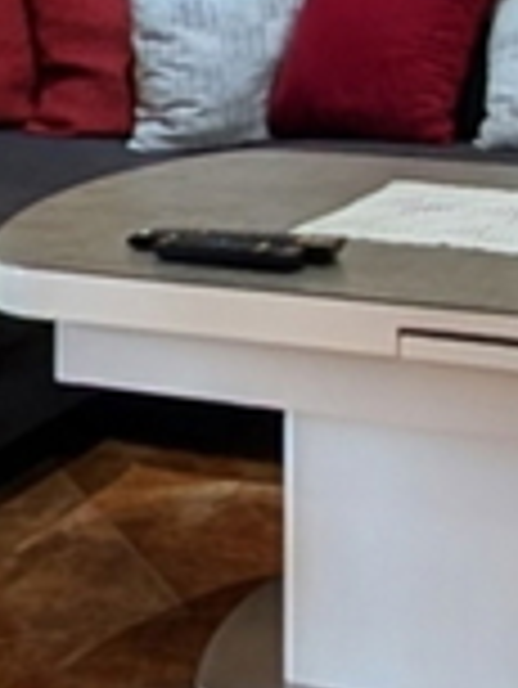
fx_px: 1873
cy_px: -218
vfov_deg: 19.2
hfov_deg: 15.7
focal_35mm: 94
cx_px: 167
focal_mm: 2.02
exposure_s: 1/100
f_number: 1.7
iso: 62
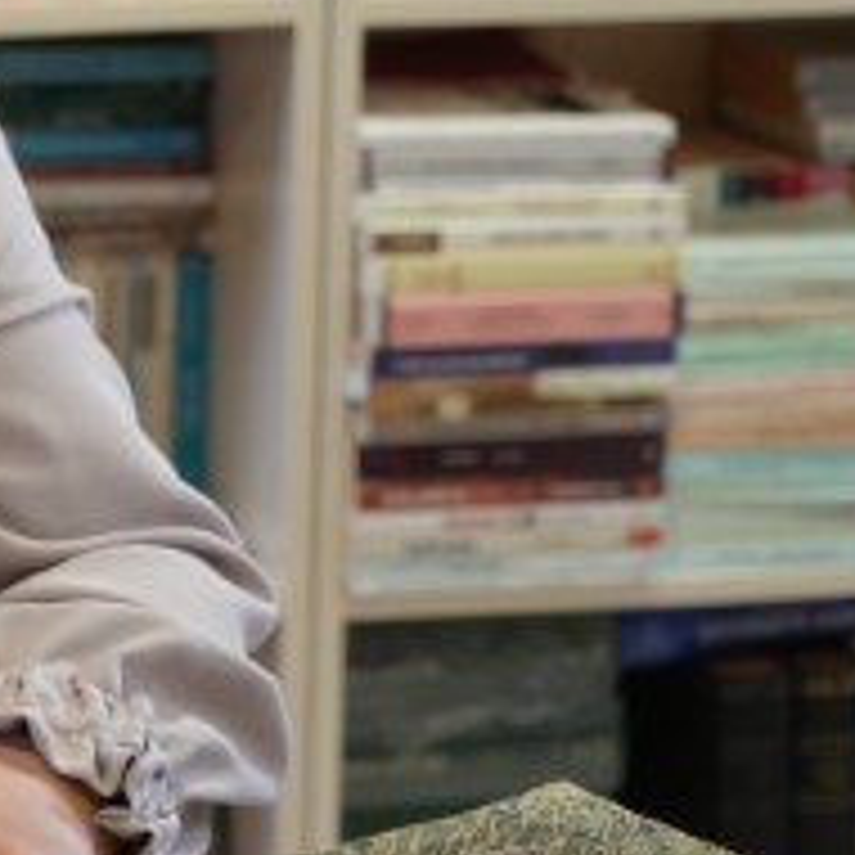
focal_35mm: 148
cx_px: -351
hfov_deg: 11.4
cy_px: 108
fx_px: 4136
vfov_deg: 11.7
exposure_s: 1/160
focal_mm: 46
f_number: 4
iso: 1600
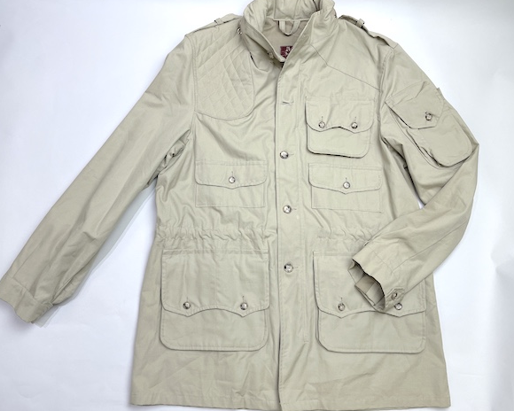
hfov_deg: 62.2
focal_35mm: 28
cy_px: 202
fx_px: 426
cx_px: 247
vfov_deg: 51.5
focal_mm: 4.2
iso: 32
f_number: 1.6
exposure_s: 1/109
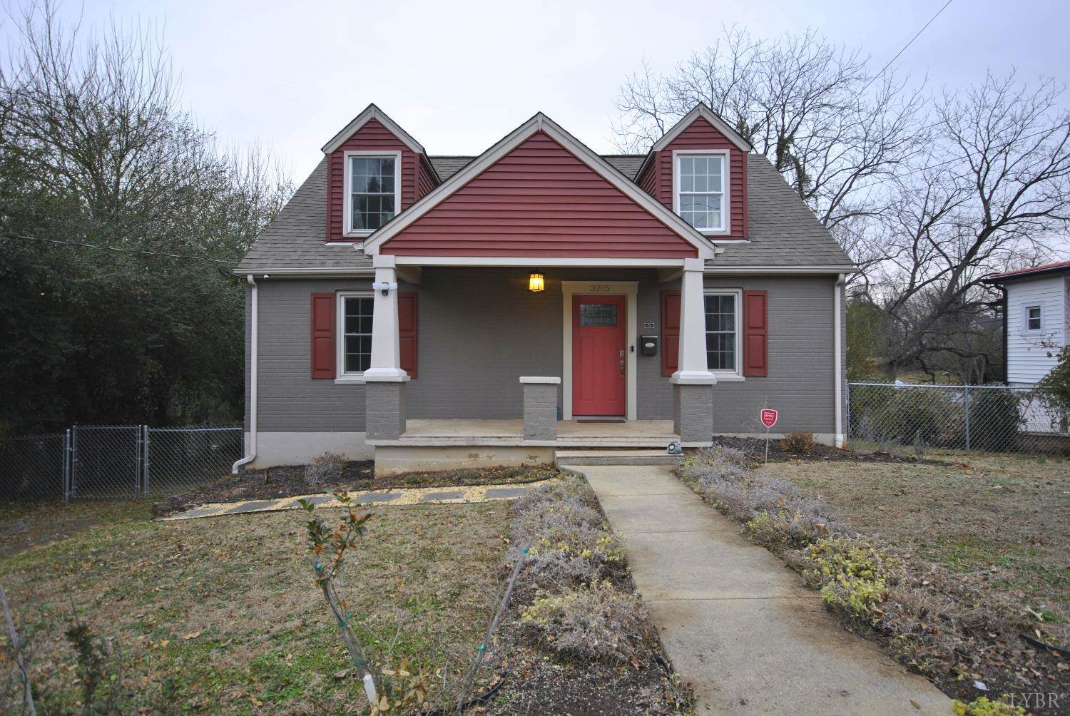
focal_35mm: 21
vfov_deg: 59.6
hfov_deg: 81.1
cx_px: 535
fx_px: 625
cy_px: 358
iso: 200
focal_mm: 14
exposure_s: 1/50
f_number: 4.8
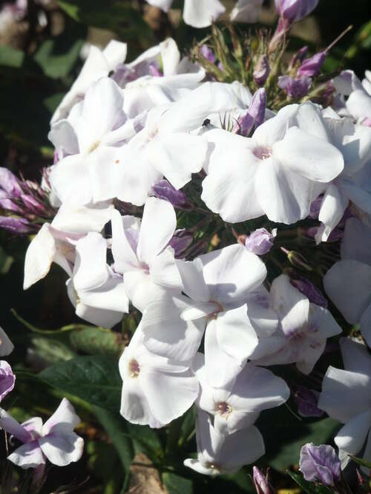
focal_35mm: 200
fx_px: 2859
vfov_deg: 9.9
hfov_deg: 7.4
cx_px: 186
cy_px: 247
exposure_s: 1/350
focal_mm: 50.69
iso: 100
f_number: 9.5
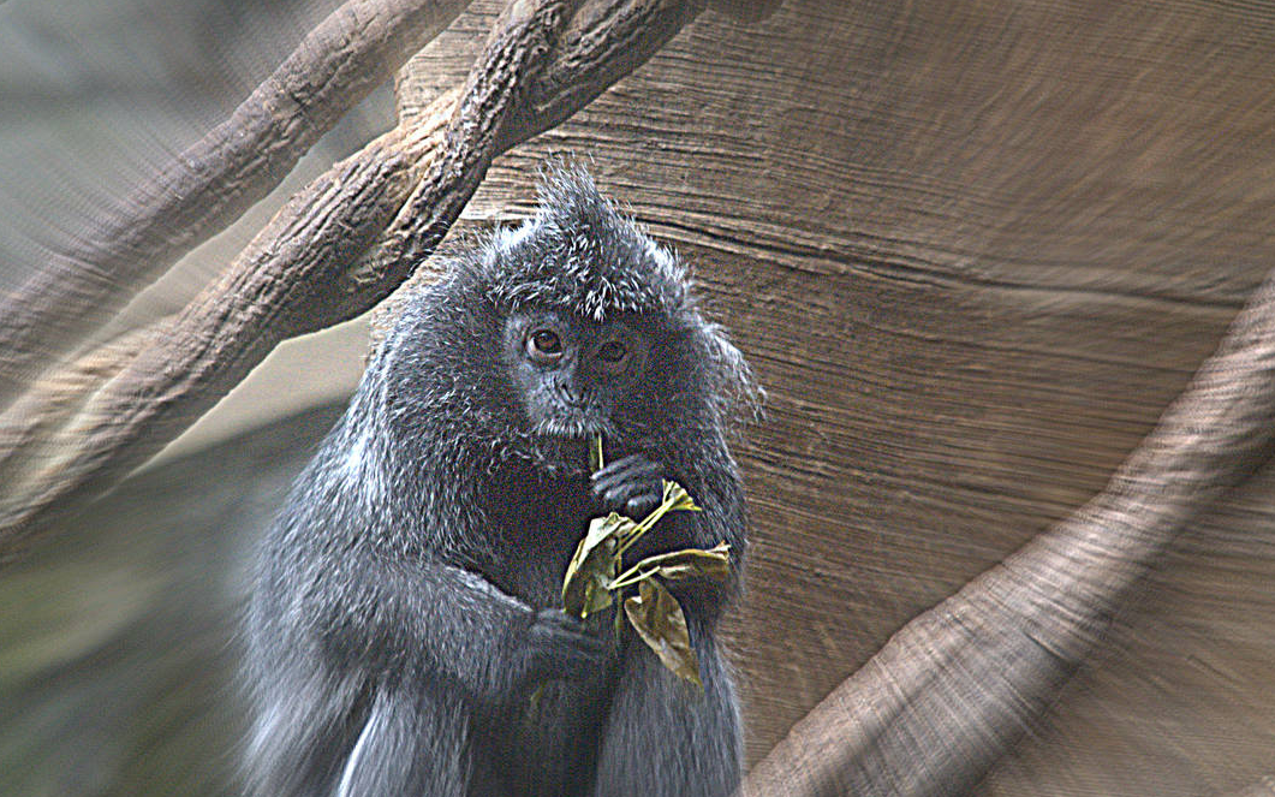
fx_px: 16053
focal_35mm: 462
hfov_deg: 4.5
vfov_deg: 2.8
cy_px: 332
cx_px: 570
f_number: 6.3
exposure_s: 1/125
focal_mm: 200
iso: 1600
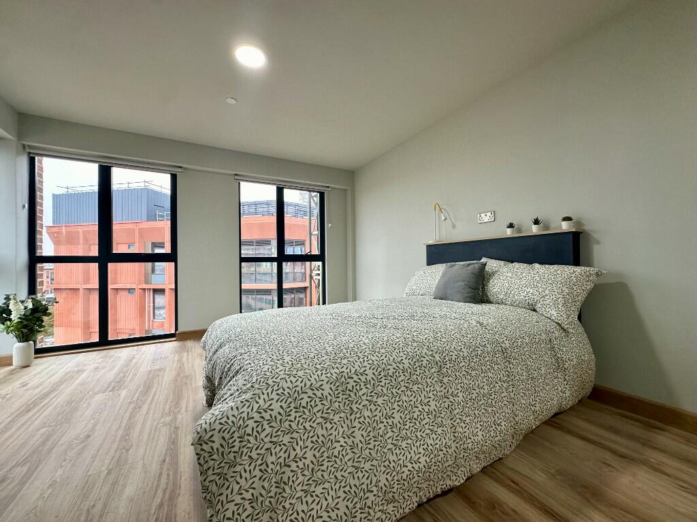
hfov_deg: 102.1
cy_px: 261
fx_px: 282
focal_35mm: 14
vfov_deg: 85.7
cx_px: 348
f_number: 2.2
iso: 125
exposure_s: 1/100
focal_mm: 2.22
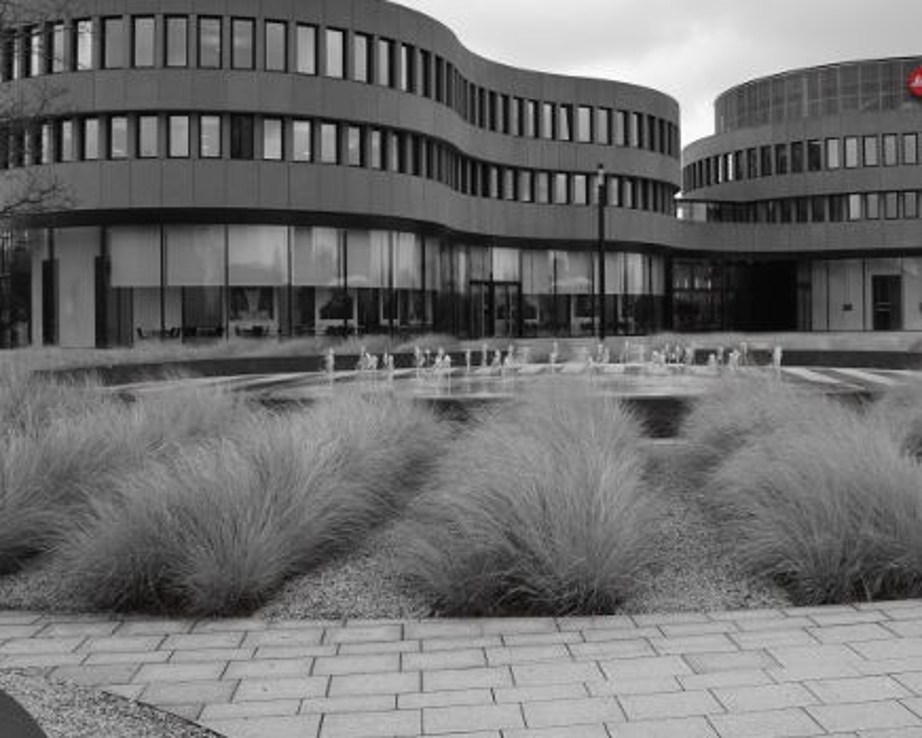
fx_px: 1109
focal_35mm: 41
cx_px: 560
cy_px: 319
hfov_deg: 44.9
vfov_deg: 36.7
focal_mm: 21
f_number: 10
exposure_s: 1/200
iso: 400
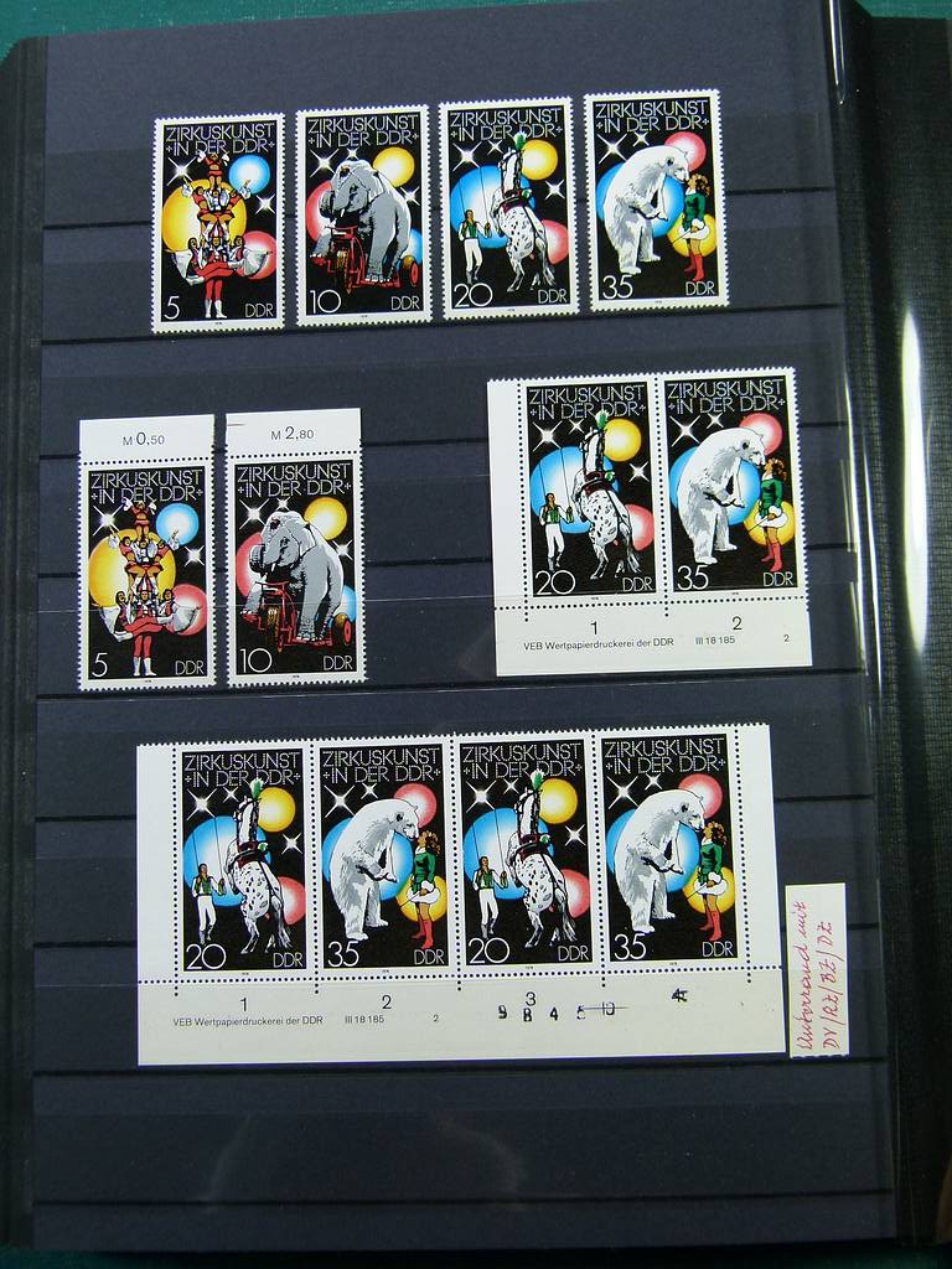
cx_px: 476
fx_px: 1247
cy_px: 634
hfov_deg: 41.8
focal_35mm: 34
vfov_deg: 54.0
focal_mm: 6.2
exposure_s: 1/80
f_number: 3
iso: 100
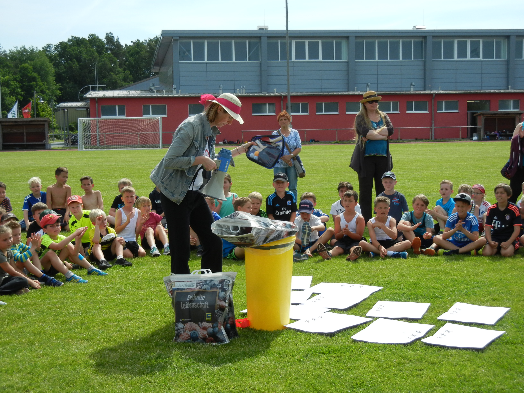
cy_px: 196
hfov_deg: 32.7
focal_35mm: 59
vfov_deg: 24.8
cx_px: 262
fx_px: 893
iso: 160
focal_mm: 10.6
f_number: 4
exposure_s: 1/920
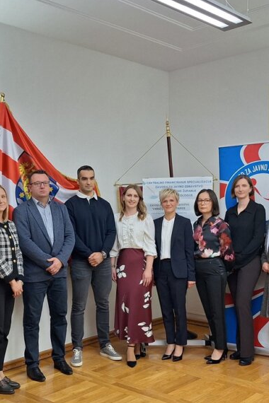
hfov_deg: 30.8
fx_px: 482
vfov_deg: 45.3
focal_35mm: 43
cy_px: 235
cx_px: 77
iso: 50
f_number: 1.8
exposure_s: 1/50
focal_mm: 5.54
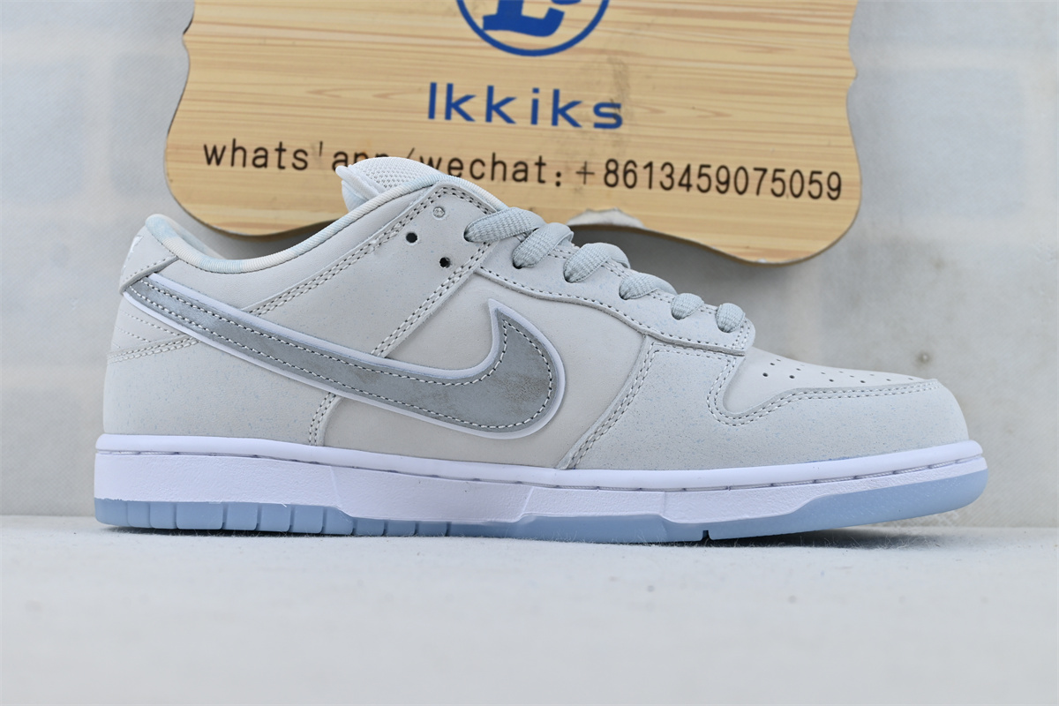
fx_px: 1456
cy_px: 353
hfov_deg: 40.0
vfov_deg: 27.3
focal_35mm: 50
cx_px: 530
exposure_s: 1/60
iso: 100
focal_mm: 33
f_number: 5
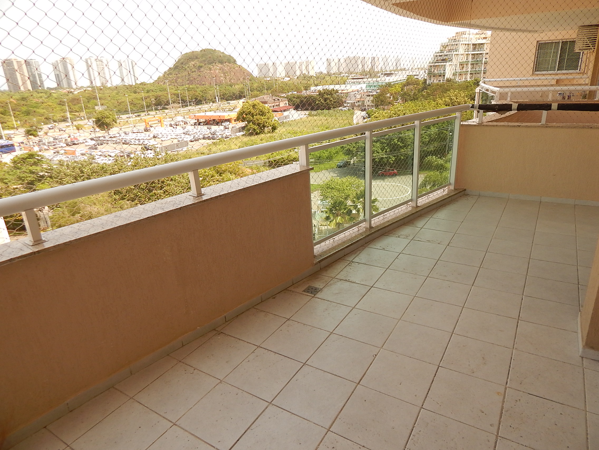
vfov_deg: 58.9
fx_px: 398
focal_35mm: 23
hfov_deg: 73.9
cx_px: 300
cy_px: 225
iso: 125
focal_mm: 4
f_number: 3
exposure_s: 1/640
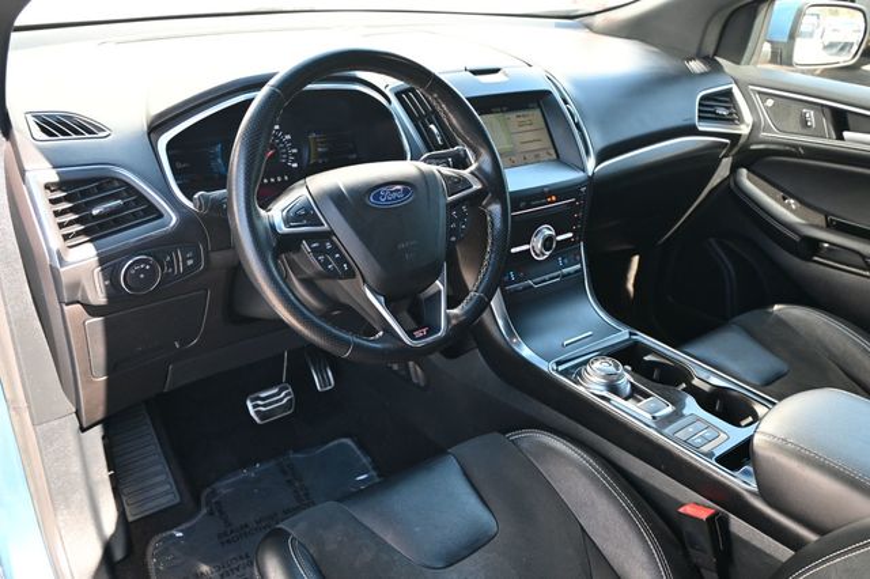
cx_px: 435
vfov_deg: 43.6
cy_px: 290
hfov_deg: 62.0
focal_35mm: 30
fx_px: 725
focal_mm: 20
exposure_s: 1/125
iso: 500
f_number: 3.8
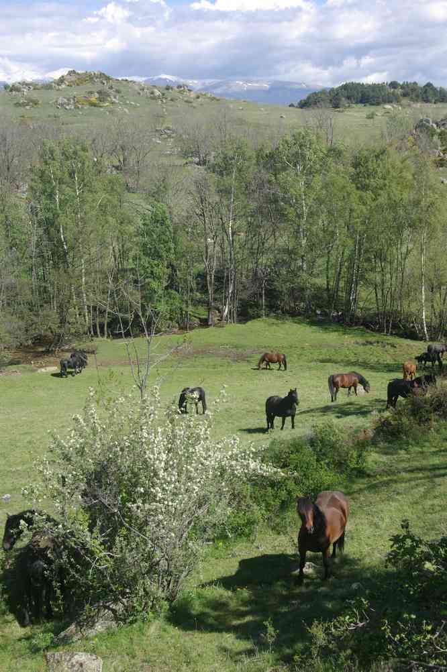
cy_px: 336
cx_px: 224
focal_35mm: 46
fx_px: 868
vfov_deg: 42.4
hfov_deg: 28.9
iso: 100
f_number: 6.7
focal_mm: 31
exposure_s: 1/180
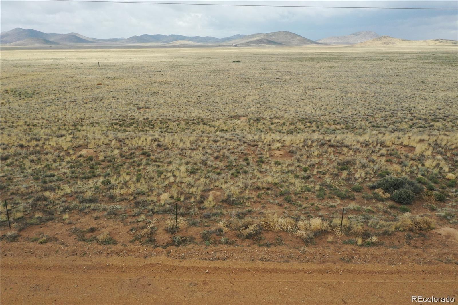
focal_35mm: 28
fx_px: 356
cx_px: 229
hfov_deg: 65.5
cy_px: 152
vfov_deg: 46.4
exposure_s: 1/640
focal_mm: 10.26
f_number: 9
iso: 400
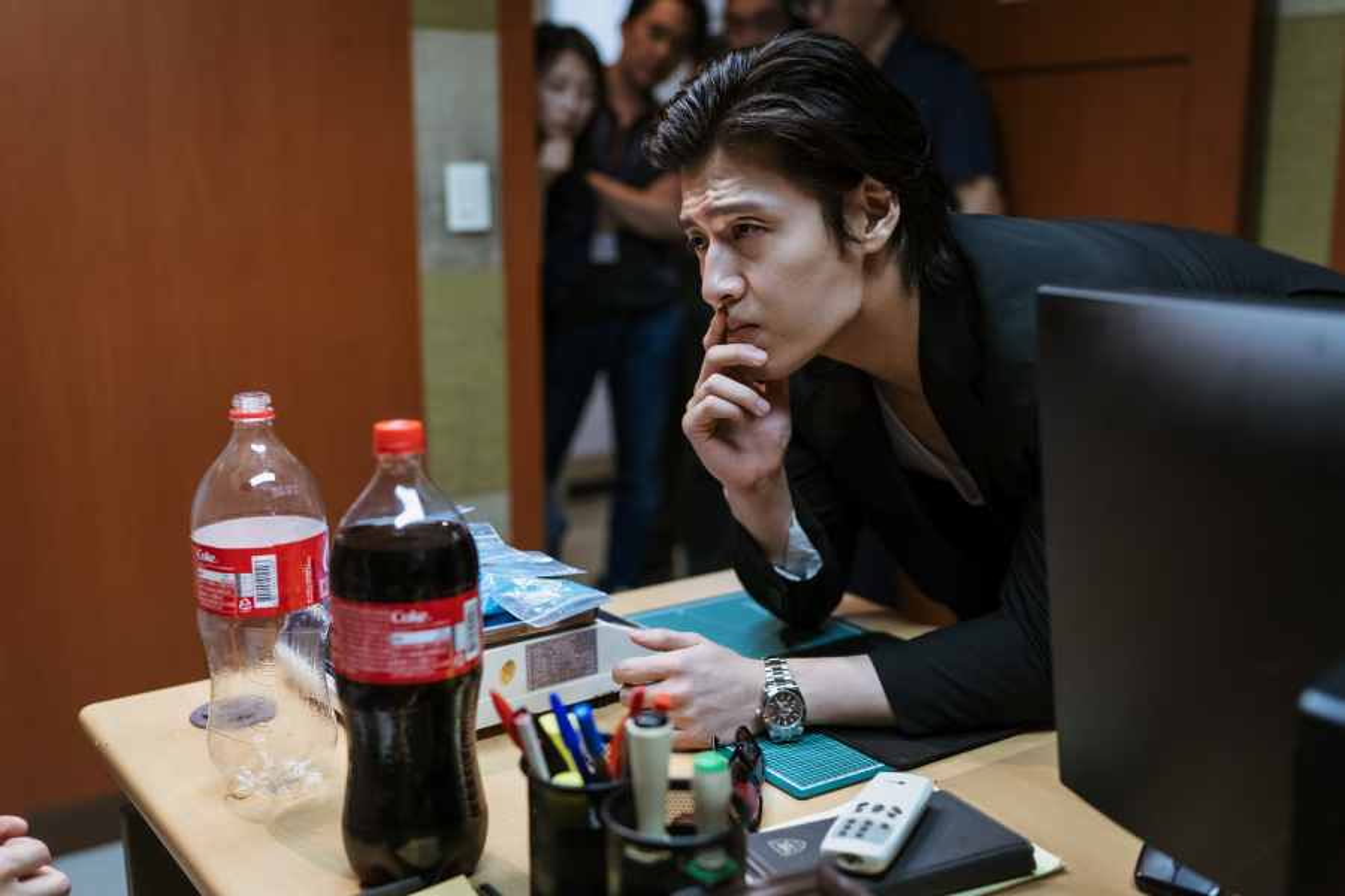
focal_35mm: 35
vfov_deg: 37.9
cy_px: 448
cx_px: 672
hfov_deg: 54.4
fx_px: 1308
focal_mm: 35
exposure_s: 1/200
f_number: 2
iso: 2000
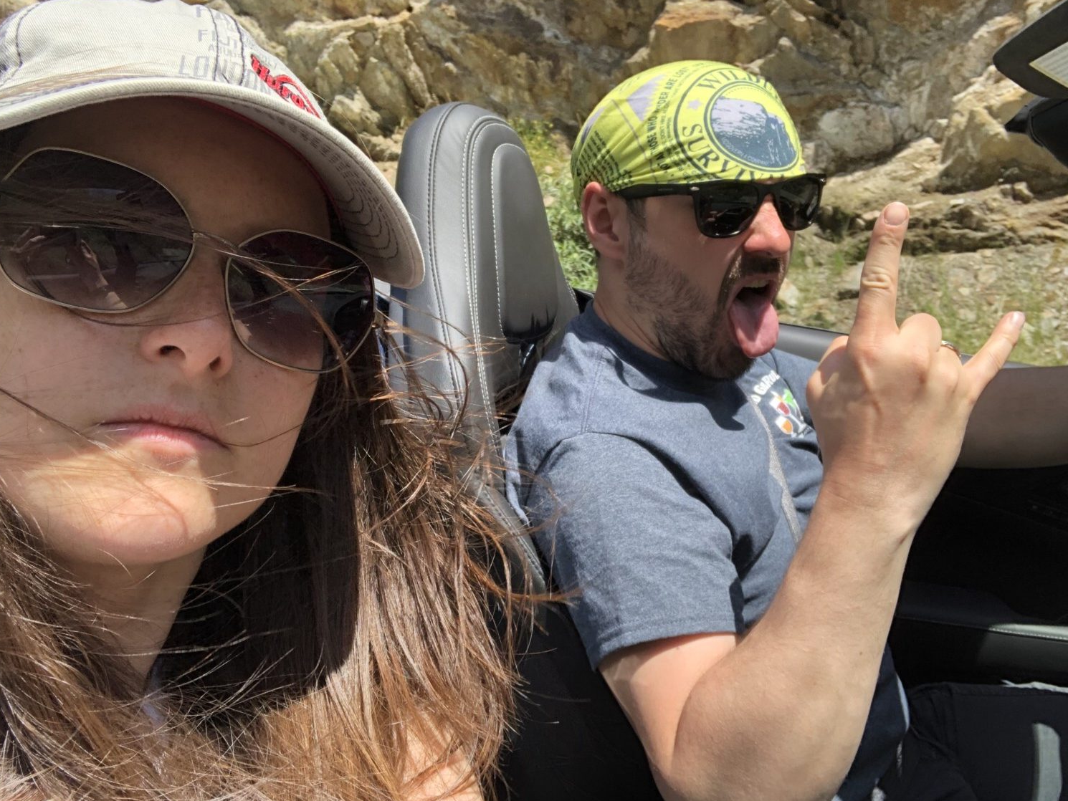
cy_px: 396
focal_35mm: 33
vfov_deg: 43.0
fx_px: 1018
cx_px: 540
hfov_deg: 55.3
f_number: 2.2
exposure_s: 1/293
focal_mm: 2.87
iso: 20
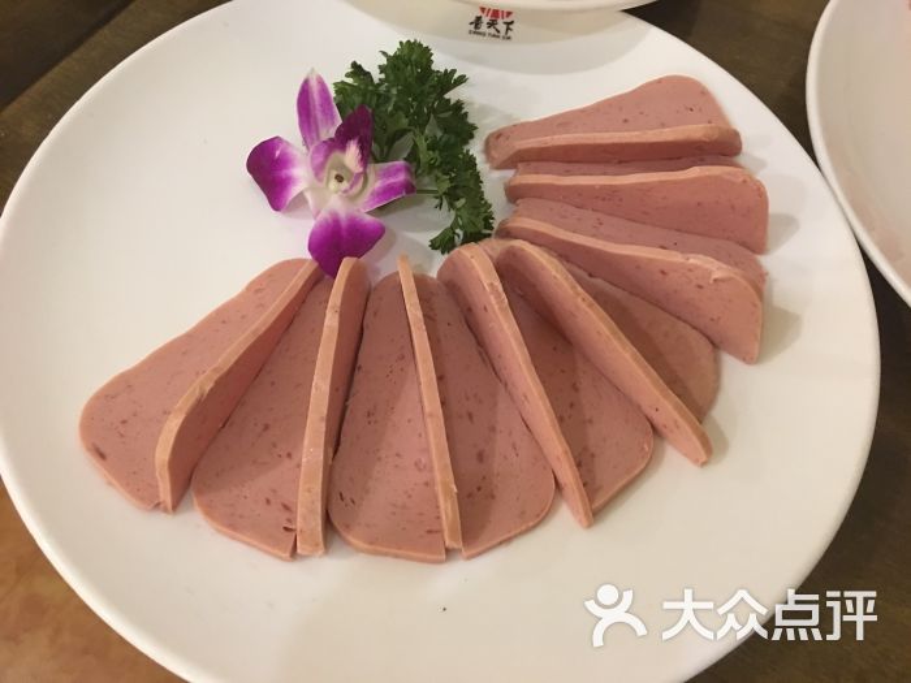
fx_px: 763
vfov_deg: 48.2
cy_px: 342
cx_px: 456
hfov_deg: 61.7
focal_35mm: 29
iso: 160
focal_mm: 4.15
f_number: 2.2
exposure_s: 1/8
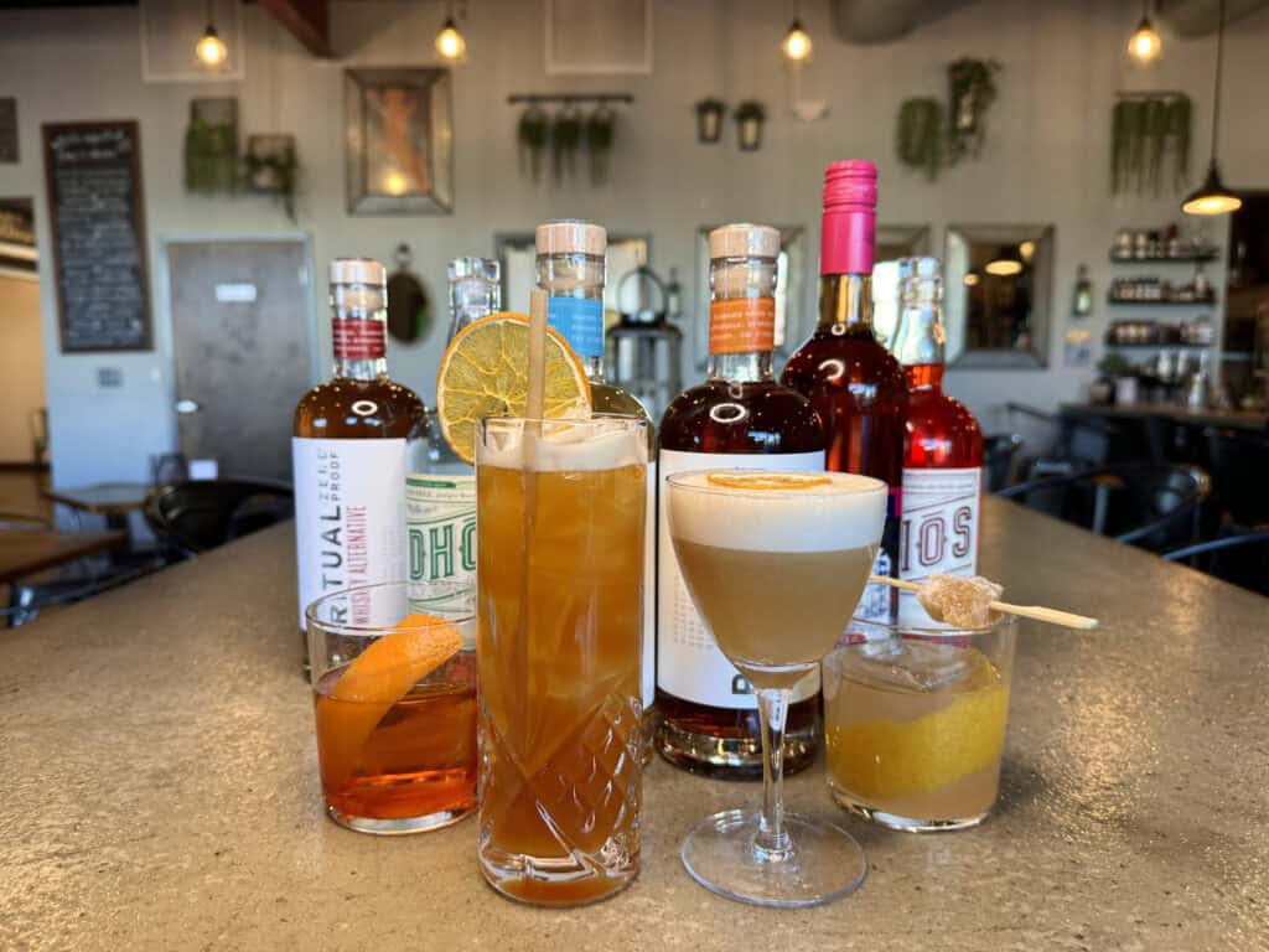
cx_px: 634
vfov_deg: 56.8
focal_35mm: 24
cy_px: 476
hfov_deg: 71.6
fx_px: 880
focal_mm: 6.9
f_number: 1.8
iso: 125
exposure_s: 1/120
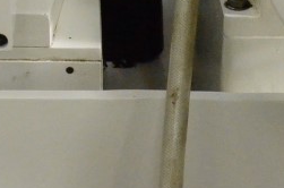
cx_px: 7
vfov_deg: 9.0
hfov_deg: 14.2
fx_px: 1125
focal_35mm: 143
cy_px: -187
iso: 6400
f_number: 6.3
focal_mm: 22
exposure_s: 1/160
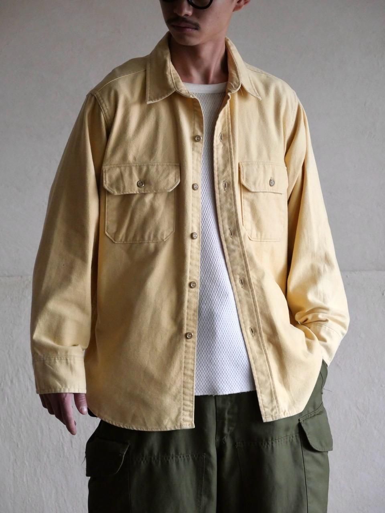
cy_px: 256
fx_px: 1661
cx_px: 192
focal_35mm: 112
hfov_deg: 13.2
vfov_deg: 17.6
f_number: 4
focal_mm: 56
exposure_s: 1/80
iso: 3200
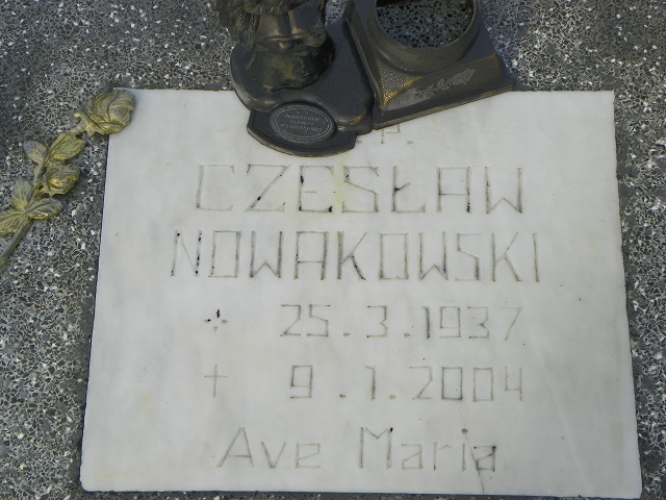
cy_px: 250
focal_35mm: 78
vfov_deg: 18.9
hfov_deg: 25.0
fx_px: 1501
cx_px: 333
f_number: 5
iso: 64
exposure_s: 1/200
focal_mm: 13.8
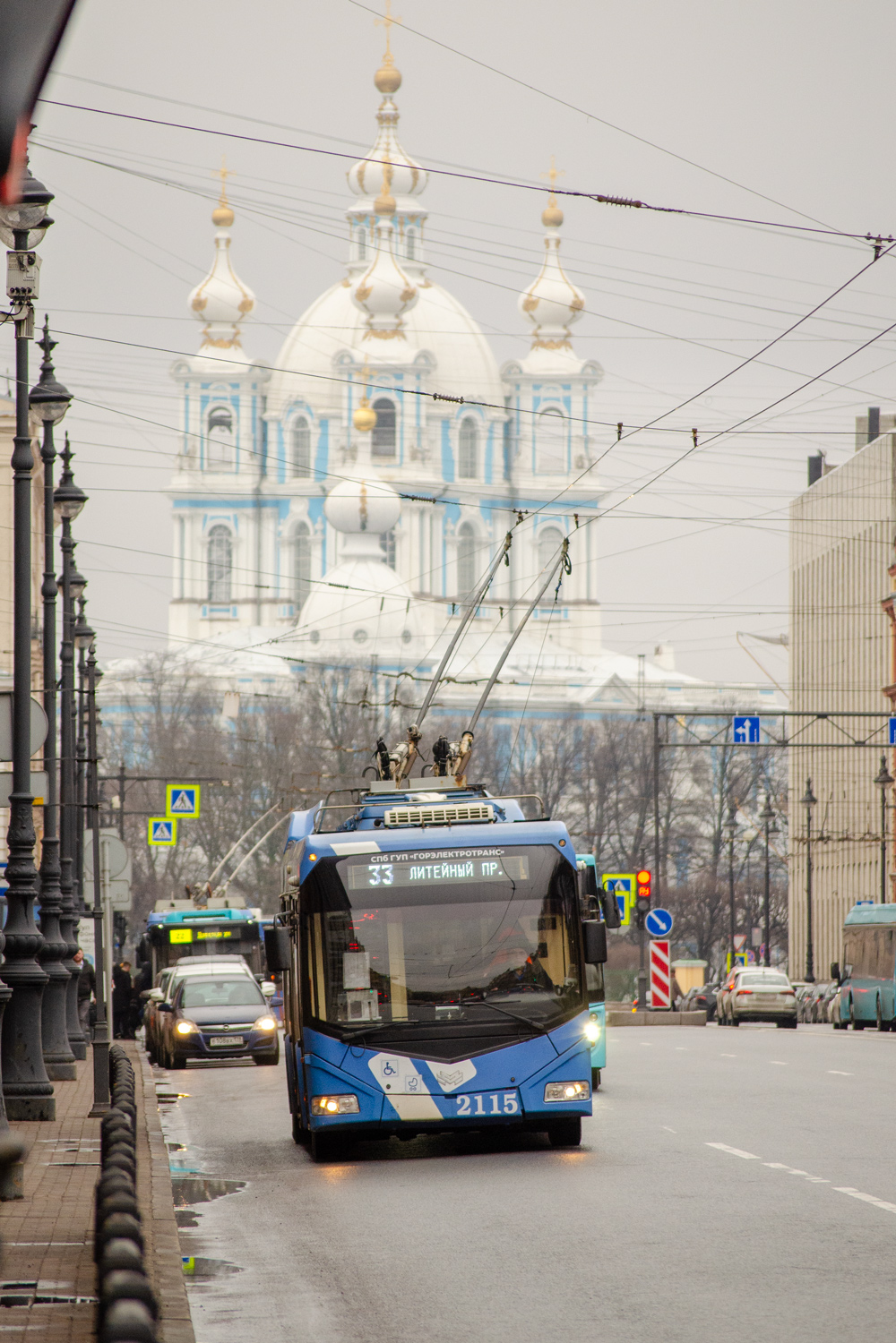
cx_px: 448
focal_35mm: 240
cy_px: 672
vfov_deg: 8.6
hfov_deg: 5.7
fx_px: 8959
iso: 1000
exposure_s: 1/640
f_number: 5.3
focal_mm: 160
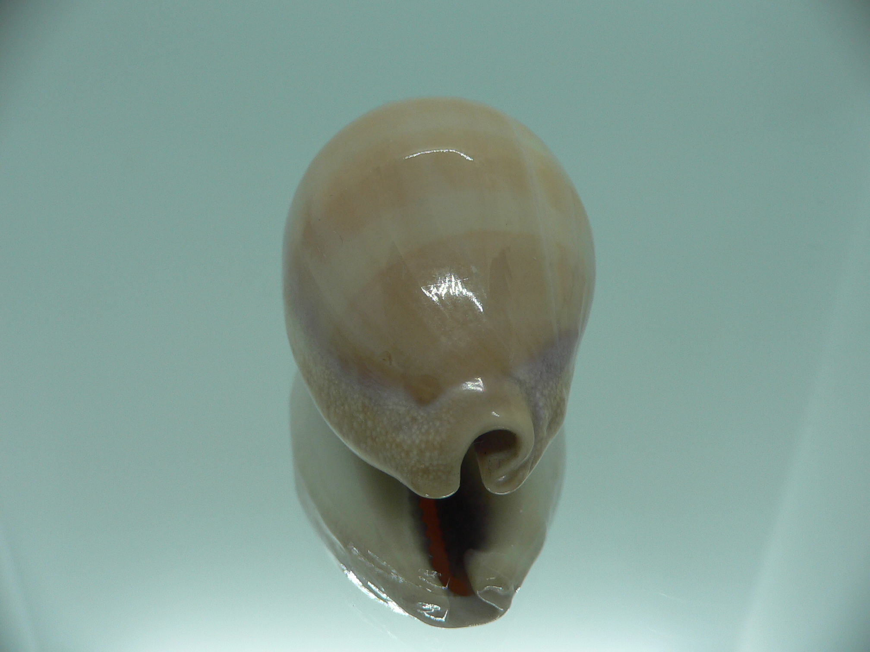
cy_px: 326
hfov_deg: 52.6
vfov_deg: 40.7
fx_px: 880
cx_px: 435
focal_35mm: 35
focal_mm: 4.6
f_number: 2.8
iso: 80
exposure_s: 1/80
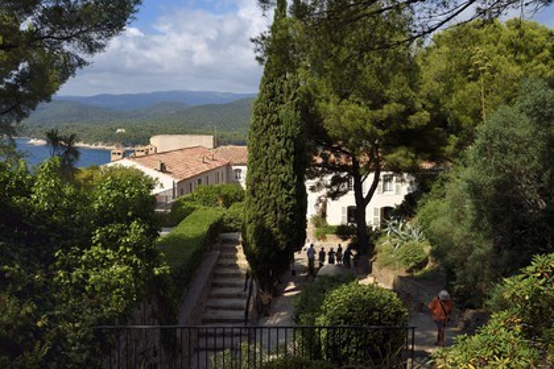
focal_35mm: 38
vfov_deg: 35.1
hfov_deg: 50.7
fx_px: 585
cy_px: 184
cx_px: 277
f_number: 13
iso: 200
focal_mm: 38
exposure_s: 1/200
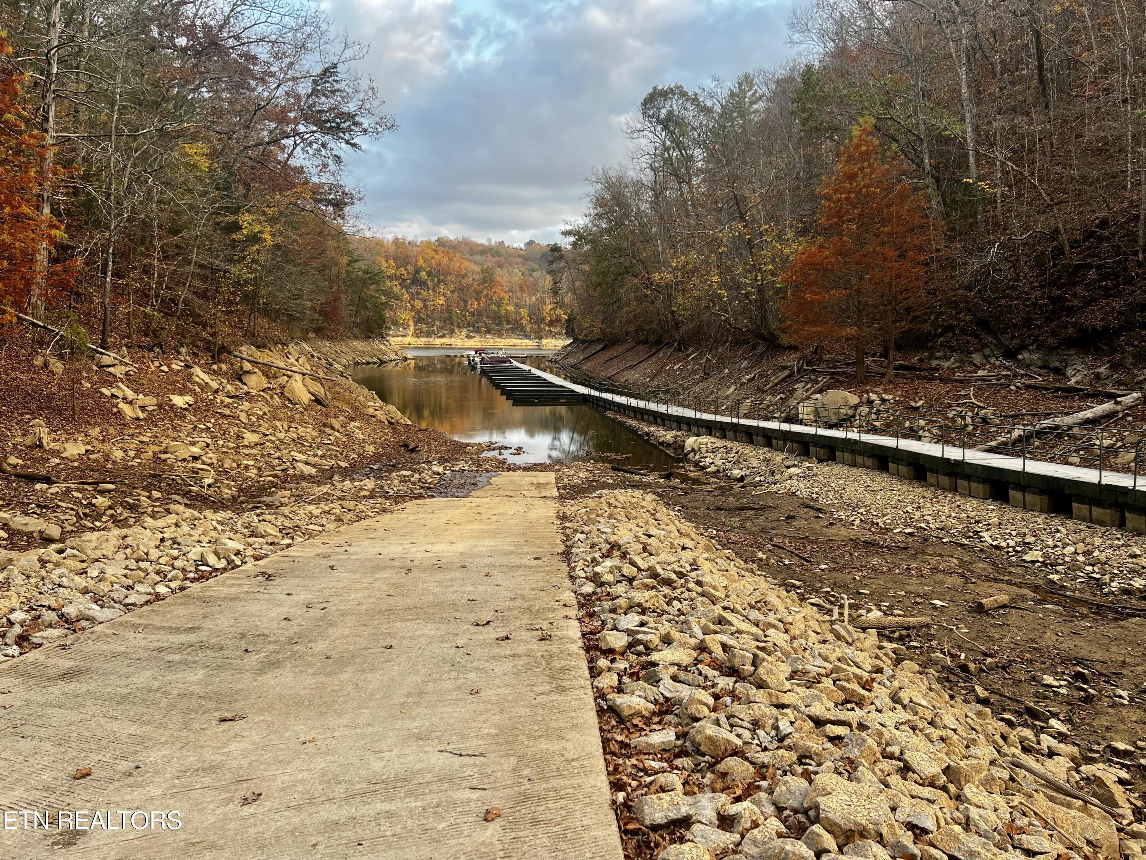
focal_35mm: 26
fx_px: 861
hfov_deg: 67.3
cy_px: 430
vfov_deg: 53.1
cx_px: 573
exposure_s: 1/145
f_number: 1.5
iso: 32
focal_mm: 5.7
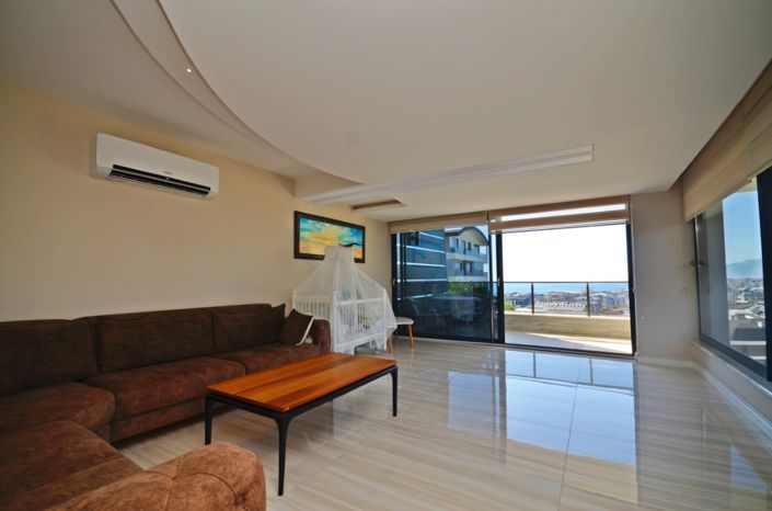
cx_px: 386
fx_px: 321
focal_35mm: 15
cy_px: 256
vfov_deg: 77.0
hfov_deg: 100.5
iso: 100
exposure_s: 1/125
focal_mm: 10
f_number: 5.6
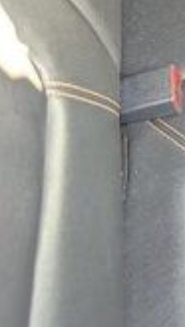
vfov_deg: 30.3
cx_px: 294
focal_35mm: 63
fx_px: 549
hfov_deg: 16.9
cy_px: -22
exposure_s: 1/59.2
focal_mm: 6.9
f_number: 1.68
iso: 196
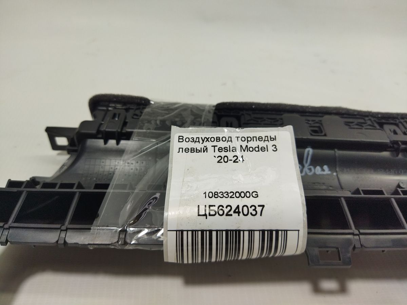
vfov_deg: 51.4
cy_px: 152
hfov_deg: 65.3
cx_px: 204
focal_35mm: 27
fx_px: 317
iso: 99
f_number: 1.79
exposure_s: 1/153
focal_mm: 4.71
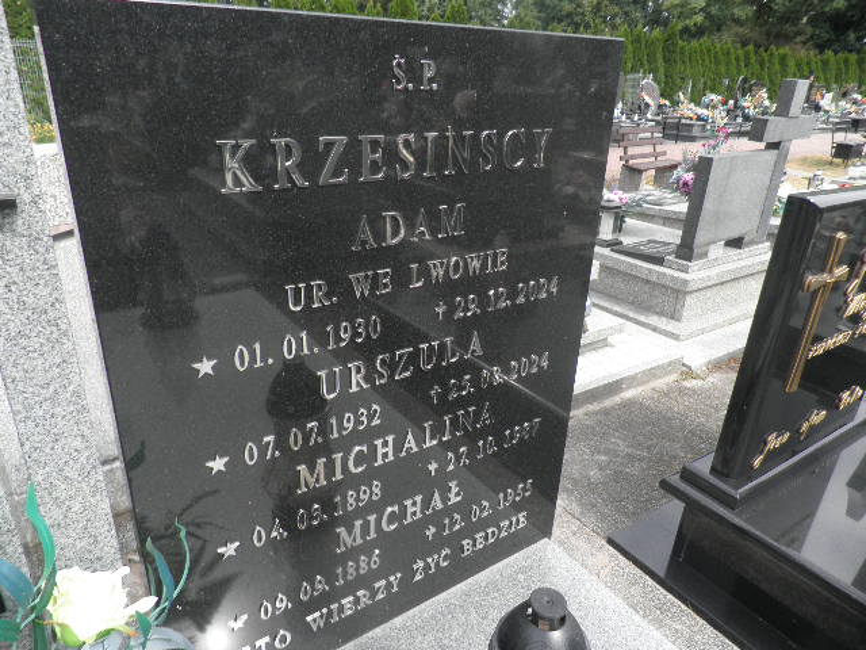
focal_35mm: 24
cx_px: 433
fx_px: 600
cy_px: 325
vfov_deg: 56.8
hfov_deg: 71.6
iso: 64
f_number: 8.3
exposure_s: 1/60
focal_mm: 4.3
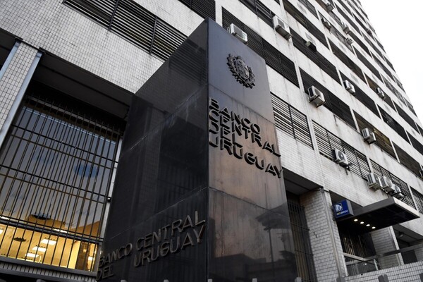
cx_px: 212
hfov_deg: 70.4
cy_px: 141
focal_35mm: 26
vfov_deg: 50.4
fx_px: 300
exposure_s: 1/160
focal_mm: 17
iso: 2000
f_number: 4
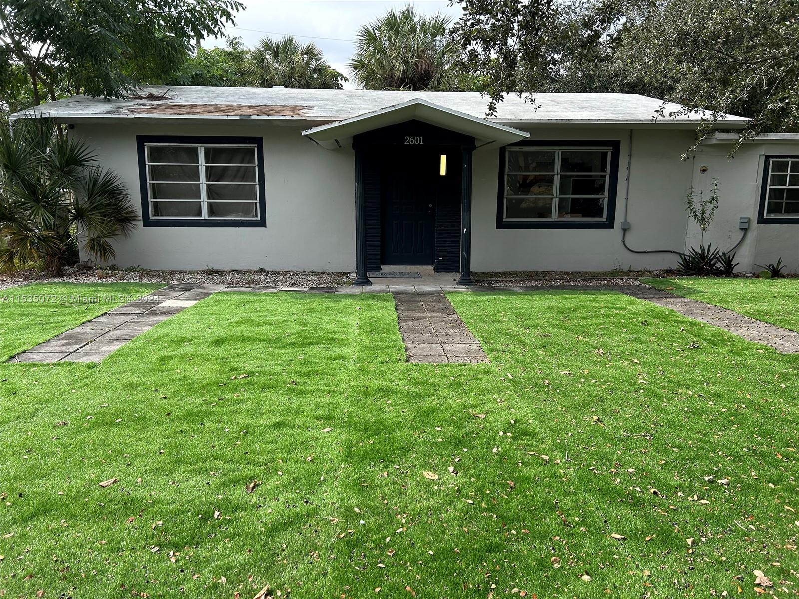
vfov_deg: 53.1
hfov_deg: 67.3
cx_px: 400
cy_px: 300
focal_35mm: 26
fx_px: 600
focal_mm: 5.7
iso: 50
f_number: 1.5
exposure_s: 1/1295
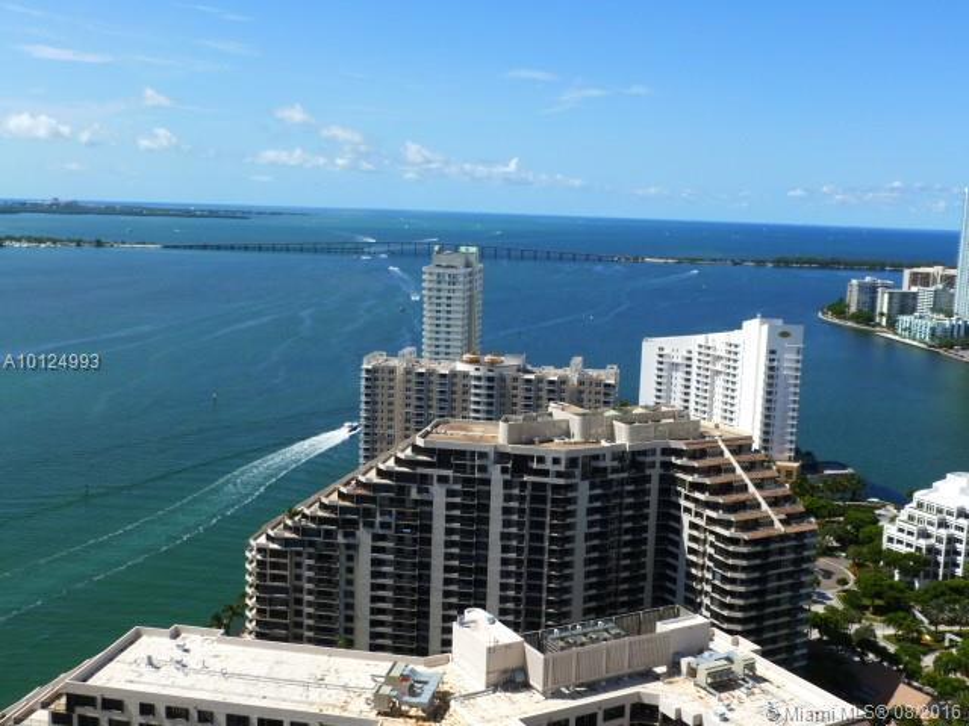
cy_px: 363
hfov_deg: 49.0
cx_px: 484
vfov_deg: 37.7
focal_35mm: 38
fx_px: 1064
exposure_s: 1/500
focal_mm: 6.8
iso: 100
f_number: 5
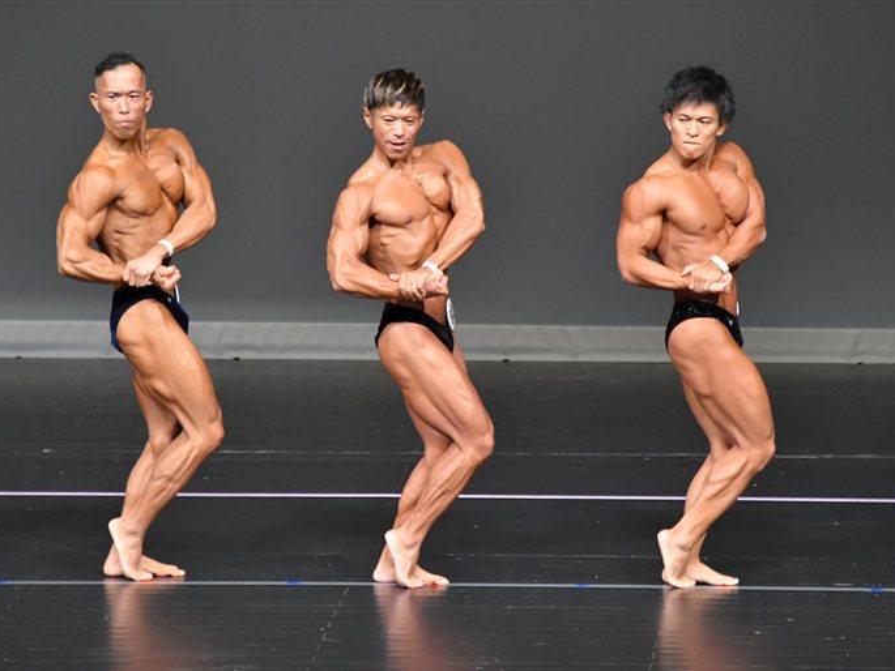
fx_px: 9697
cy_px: 336
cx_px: 437
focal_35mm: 375
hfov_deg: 5.3
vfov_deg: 4.0
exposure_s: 1/400
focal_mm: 230
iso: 5000
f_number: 5.6
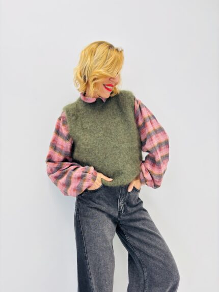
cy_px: 146
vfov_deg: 67.3
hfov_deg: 53.1
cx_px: 110
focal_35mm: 26
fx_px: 219
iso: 32
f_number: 1.6
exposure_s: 1/126
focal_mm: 5.96
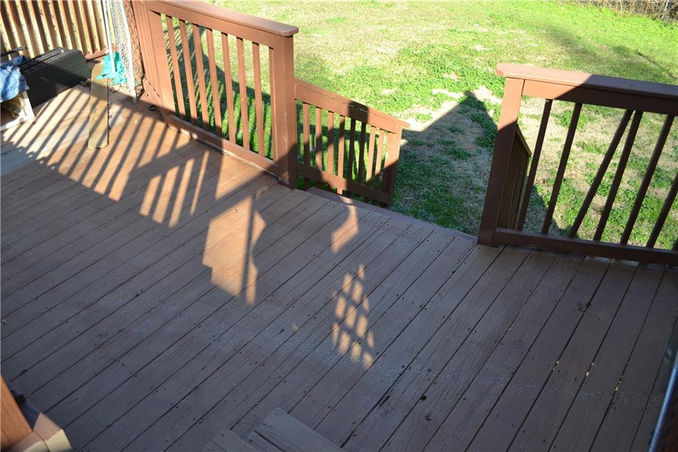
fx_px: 565
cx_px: 339
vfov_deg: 43.6
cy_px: 226
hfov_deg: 61.9
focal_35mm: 30
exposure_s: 1/125
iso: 110
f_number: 5.6
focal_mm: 20
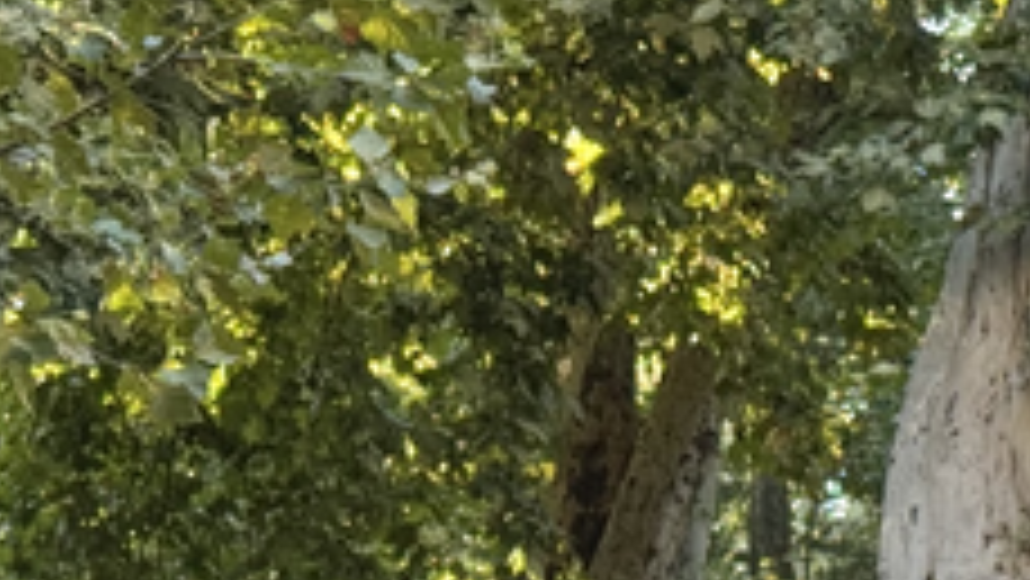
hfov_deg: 9.9
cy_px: 897
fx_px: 5874
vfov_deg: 5.6
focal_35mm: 215
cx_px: 1048
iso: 50
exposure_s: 1/121
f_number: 1.78
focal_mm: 6.76
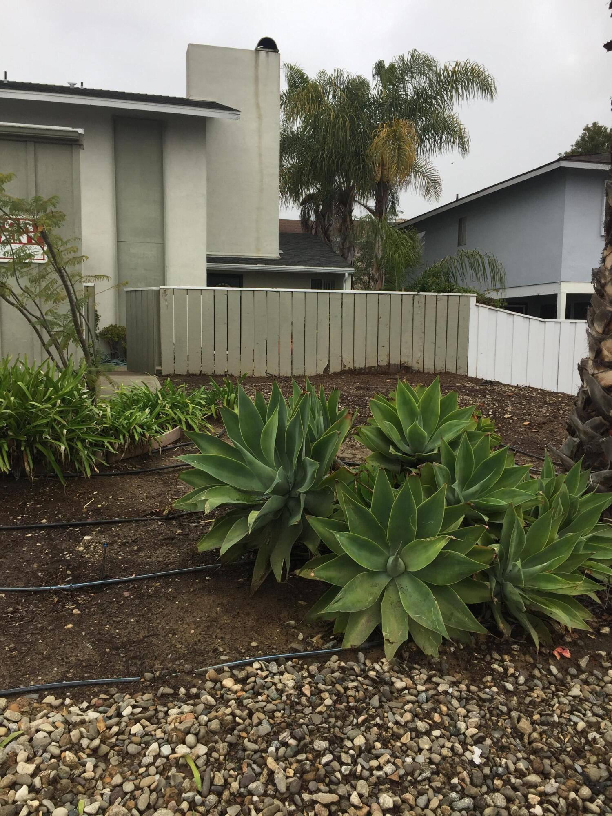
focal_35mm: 29
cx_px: 306
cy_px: 408
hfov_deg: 48.2
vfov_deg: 61.7
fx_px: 684
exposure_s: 1/220
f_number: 2.2
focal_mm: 4.15
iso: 32
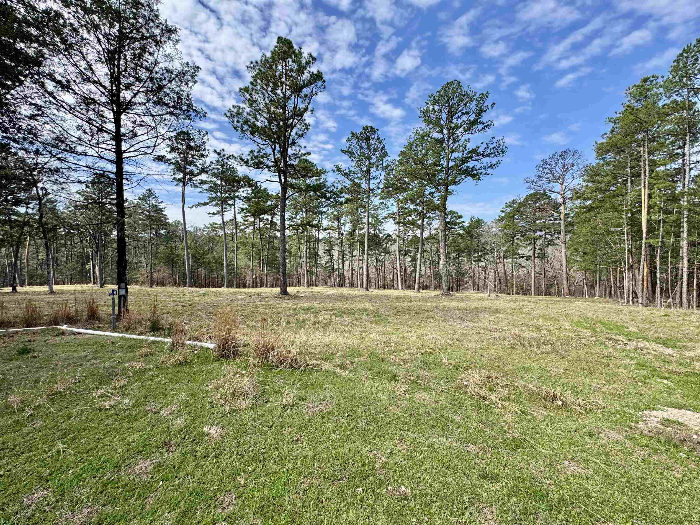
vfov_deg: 85.7
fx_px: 283
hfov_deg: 102.1
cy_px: 262
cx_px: 350
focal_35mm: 14
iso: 40
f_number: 2.2
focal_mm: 2.22
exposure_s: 1/821
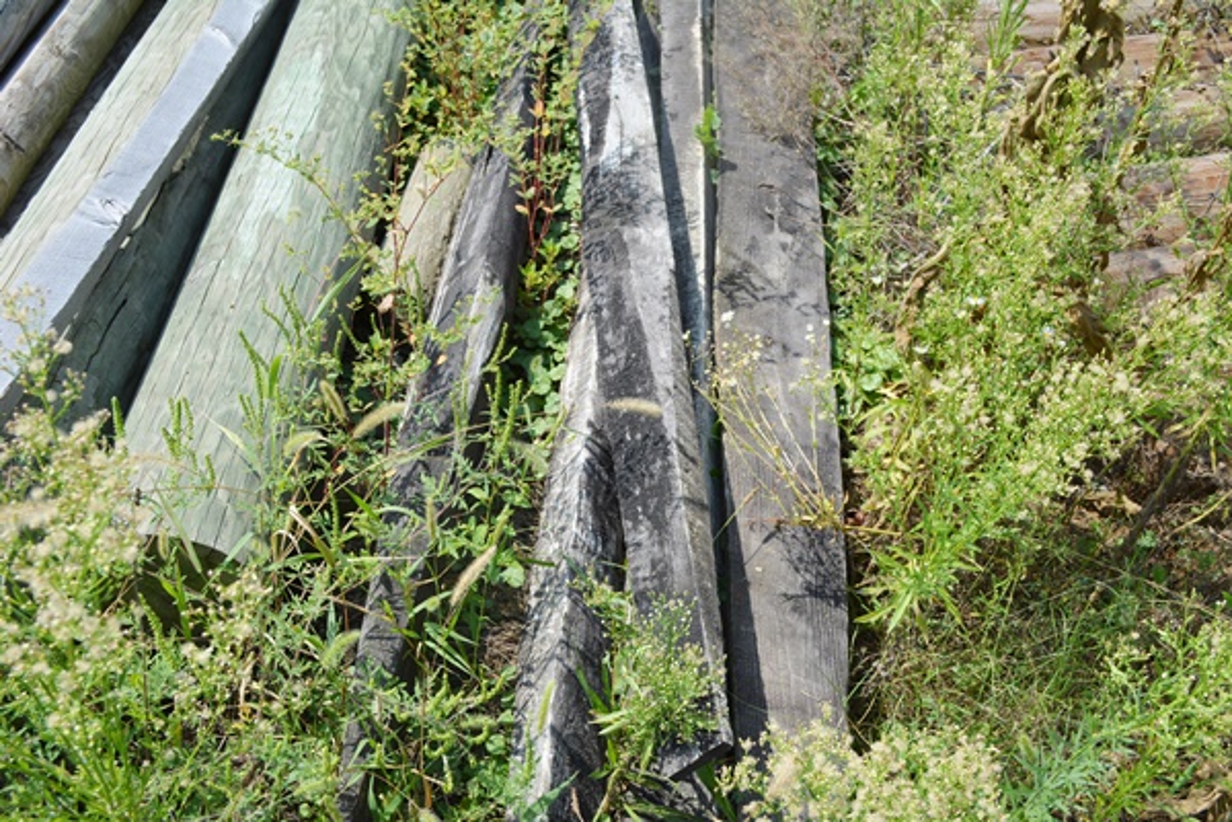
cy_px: 411
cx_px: 616
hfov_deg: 53.1
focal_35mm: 36
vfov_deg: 36.9
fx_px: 1232
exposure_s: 1/250
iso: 160
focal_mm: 24
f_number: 8
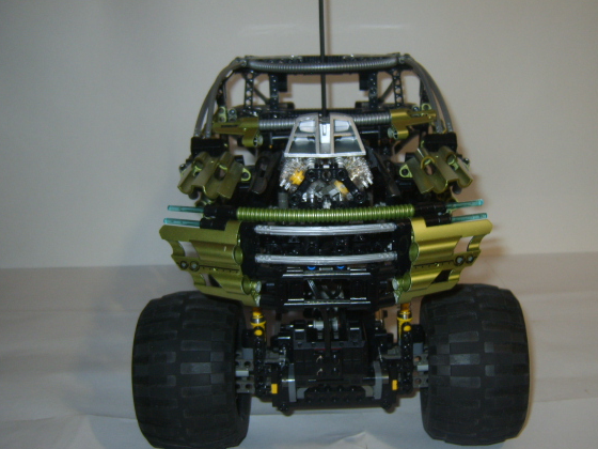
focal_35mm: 40
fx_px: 691
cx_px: 330
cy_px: 242
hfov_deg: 46.7
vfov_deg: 35.9
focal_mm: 7.4
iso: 100
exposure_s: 1/30
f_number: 2.8
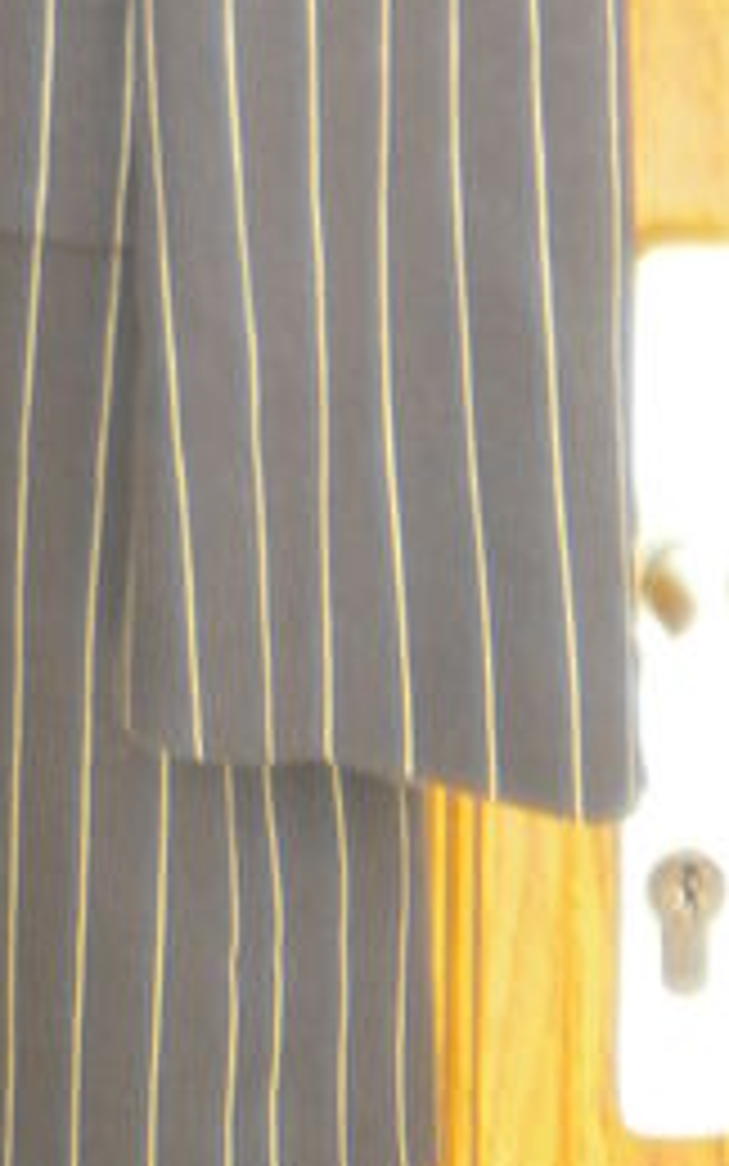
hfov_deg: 8.6
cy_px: -1017
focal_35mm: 143
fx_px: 4543
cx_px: -819
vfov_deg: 13.0
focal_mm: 6.3
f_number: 3.1
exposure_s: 1/68.8
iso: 80
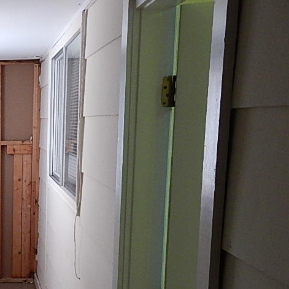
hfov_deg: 23.6
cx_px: -66
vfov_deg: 24.9
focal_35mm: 66
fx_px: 623
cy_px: 285
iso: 220
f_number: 3
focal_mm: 4
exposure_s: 1/30
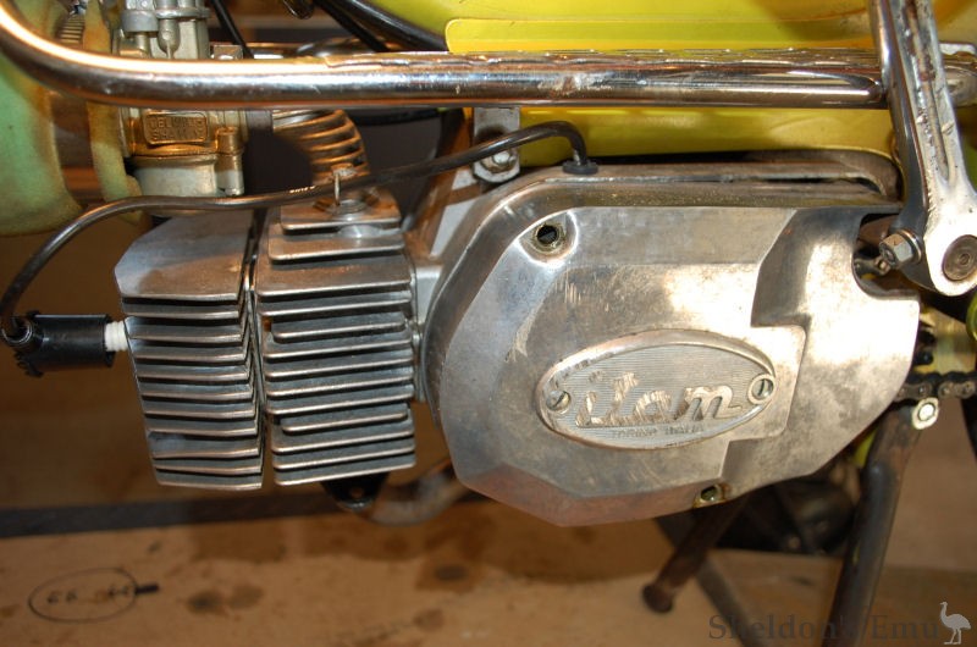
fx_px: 813
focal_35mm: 30
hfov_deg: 62.0
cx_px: 488
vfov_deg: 43.4
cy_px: 324
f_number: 3.8
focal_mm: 20
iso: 400
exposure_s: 1/60
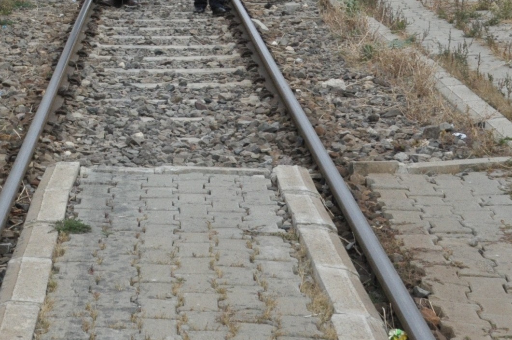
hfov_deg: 20.4
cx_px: -50
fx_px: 1356
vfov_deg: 13.7
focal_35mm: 96
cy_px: -106
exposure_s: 1/640
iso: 800
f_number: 13
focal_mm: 21
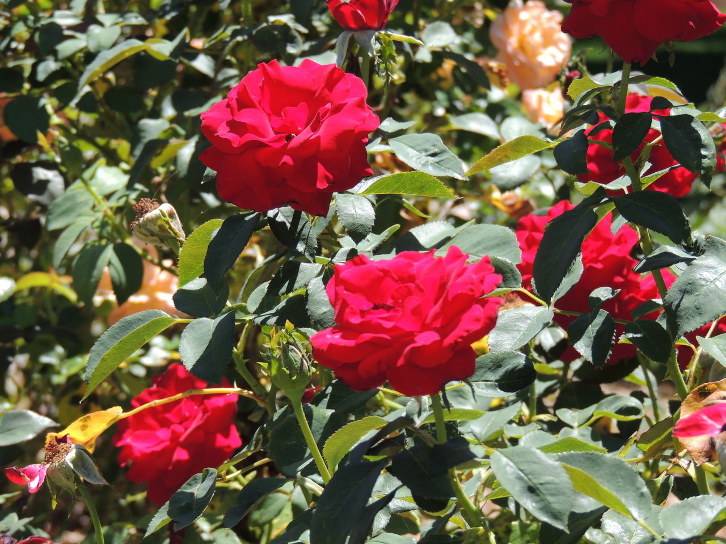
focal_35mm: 155
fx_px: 3251
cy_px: 272
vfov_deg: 9.6
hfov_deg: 12.7
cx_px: 363
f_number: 4.4
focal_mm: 27.6
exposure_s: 1/320
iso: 100
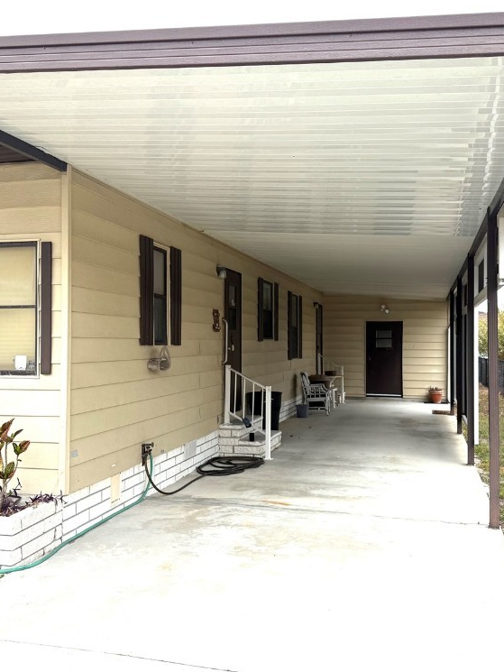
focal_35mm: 33
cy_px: 334
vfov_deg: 55.3
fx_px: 640
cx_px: 270
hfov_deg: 42.9
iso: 80
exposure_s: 1/1385
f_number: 1.78
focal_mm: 6.76
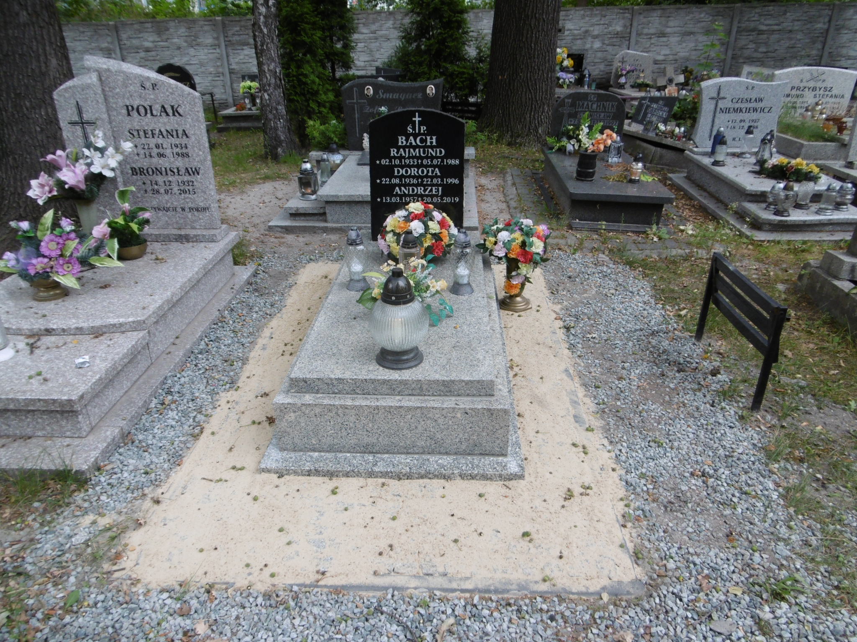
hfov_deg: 71.6
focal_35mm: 24
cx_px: 428
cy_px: 321
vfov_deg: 56.8
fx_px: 594
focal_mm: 4.3
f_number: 3.1
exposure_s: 1/100
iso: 100
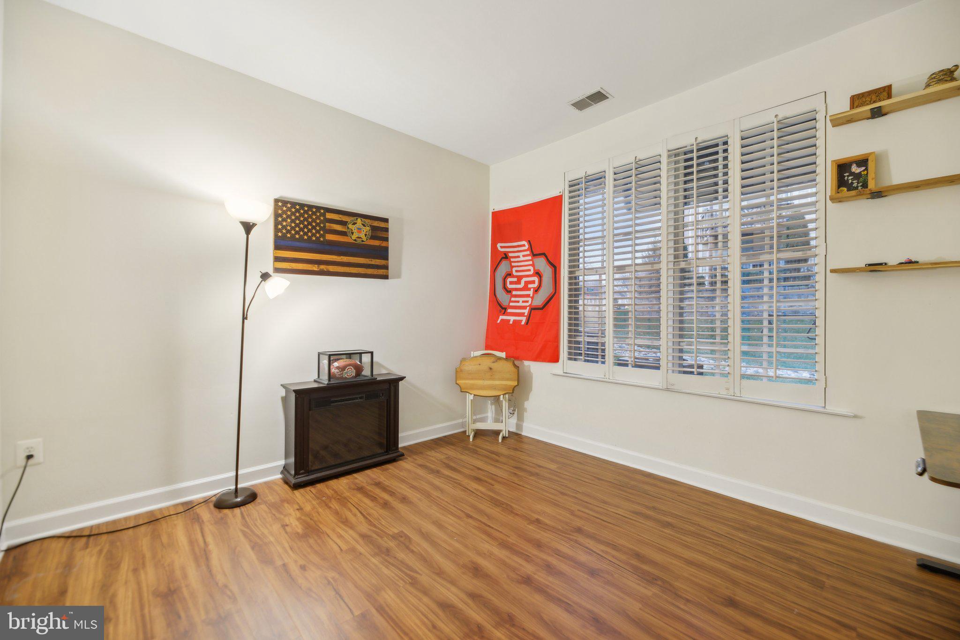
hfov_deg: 104.2
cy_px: 320
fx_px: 373
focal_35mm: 14
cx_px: 480
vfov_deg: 81.2
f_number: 5
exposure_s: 1/8
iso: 400
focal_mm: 14
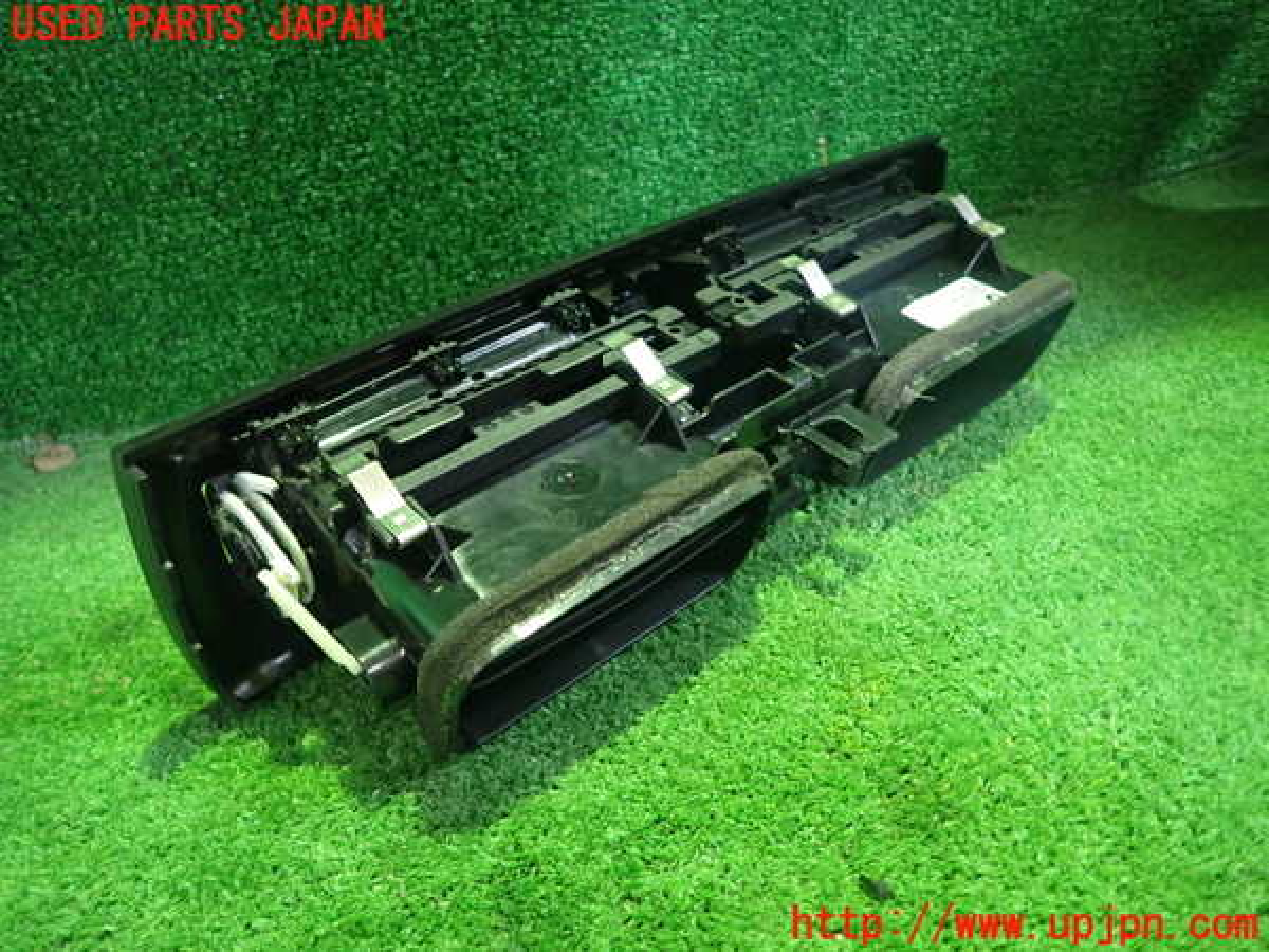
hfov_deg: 69.4
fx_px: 916
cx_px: 634
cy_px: 476
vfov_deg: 54.9
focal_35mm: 25
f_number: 2
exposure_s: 1/30
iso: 800
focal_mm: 4.5
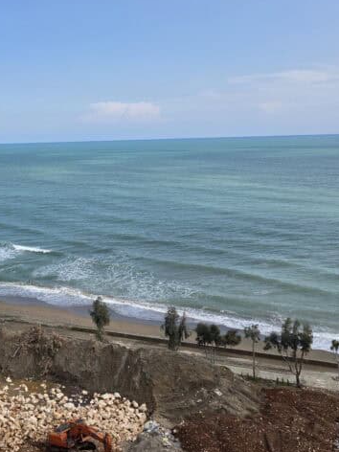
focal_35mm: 39
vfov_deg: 47.4
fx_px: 509
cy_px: 169
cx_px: 36
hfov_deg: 34.8
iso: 80
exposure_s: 1/7333
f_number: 1.7
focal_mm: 6.3
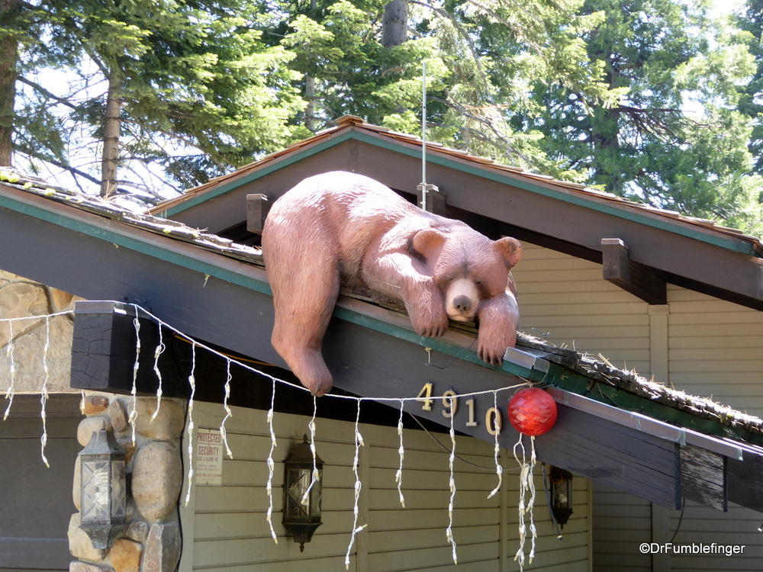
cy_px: 286
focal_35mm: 70
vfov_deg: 21.0
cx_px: 382
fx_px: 1543
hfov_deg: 27.8
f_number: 4.5
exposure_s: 1/60
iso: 200
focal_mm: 12.5
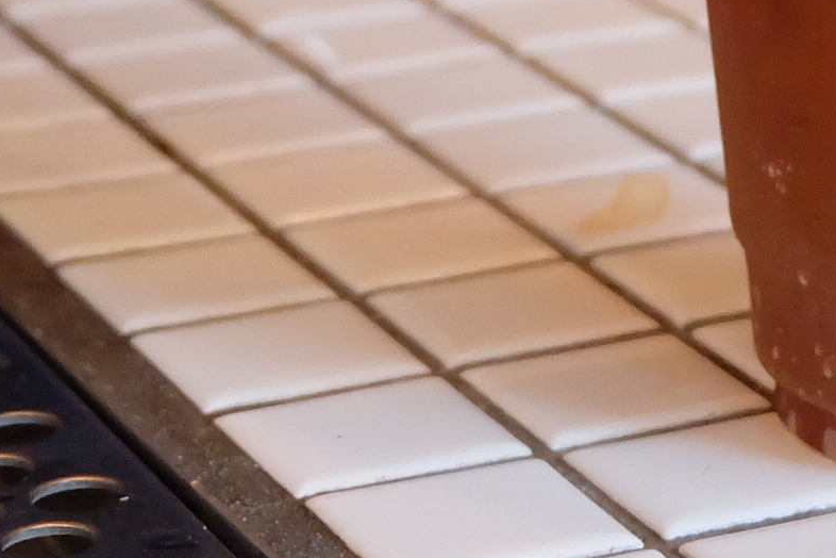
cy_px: -388
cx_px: 993
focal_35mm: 167
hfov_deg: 12.0
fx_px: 3878
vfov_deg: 8.0
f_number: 4.5
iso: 5000
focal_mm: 25.6
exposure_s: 1/125
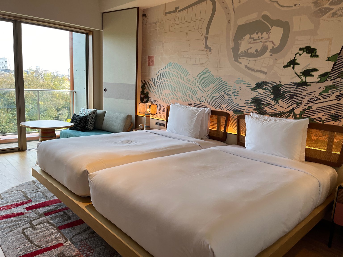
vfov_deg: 53.1
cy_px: 128
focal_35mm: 26
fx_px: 258
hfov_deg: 67.3
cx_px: 172
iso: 40
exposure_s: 1/120
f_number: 1.6
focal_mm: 5.1
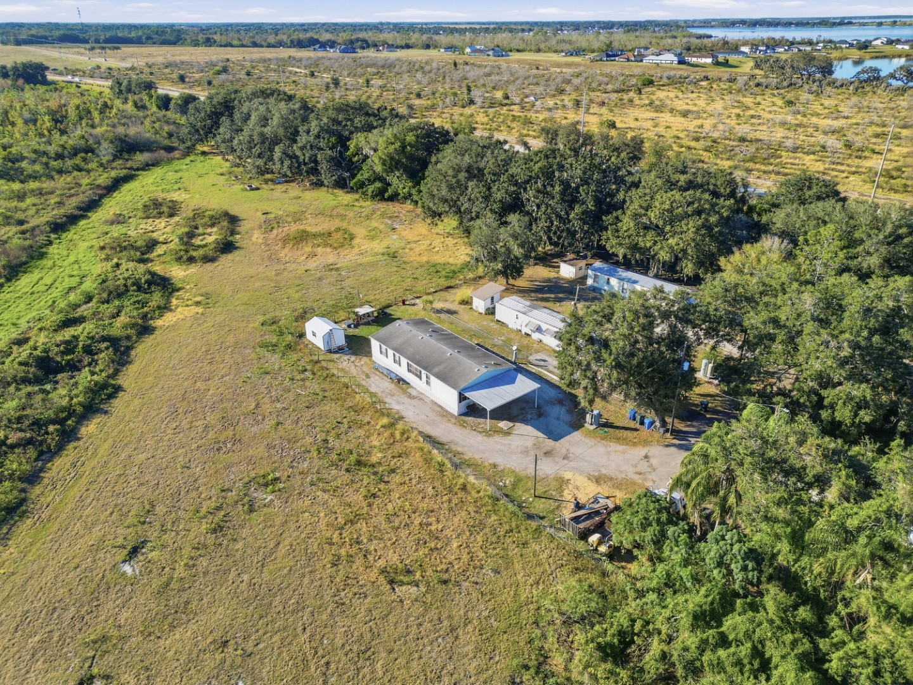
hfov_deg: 71.6
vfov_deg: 56.8
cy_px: 342
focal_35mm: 24
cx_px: 456
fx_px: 633
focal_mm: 6.7
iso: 150
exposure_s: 1/3200
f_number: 1.7
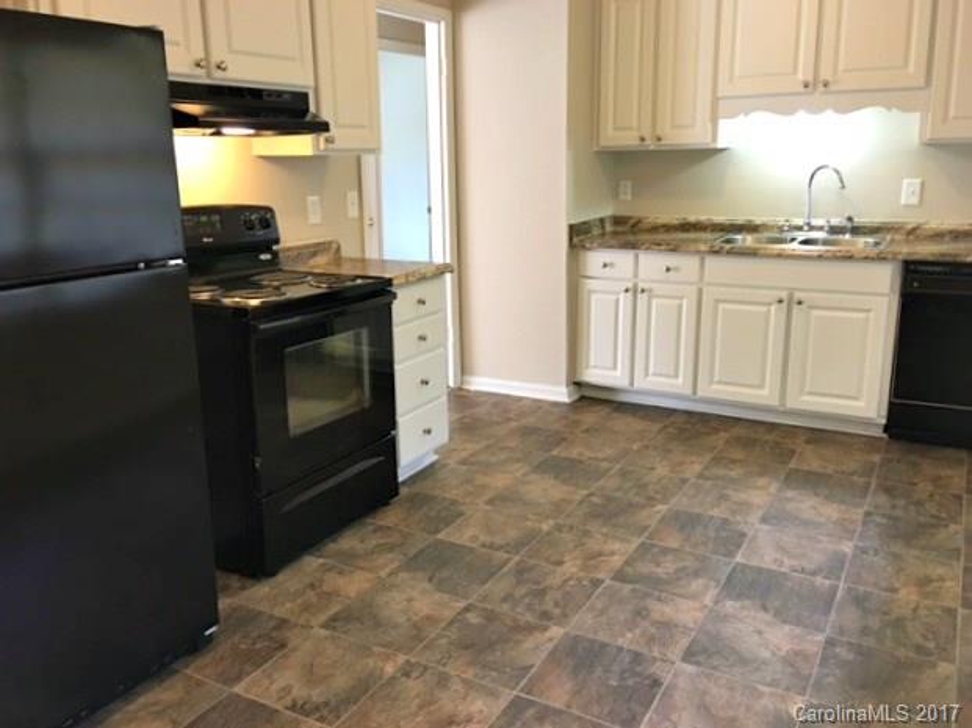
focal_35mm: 29
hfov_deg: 61.7
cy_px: 364
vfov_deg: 48.2
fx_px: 814
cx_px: 486
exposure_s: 1/15
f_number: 2.2
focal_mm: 4.15
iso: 80
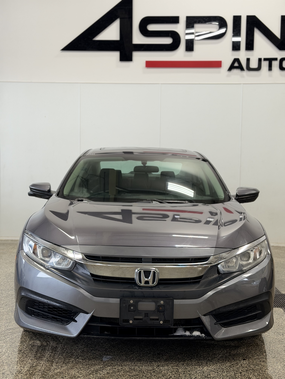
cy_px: 190
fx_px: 527
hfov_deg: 30.3
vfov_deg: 39.7
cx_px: 142
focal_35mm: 48
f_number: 1.78
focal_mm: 6.76
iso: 64
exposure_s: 1/120
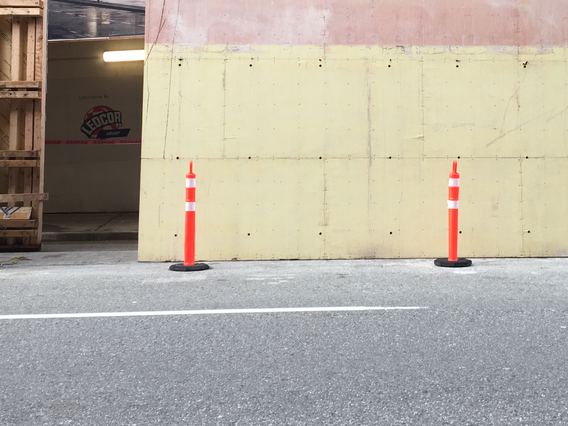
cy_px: 119
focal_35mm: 49
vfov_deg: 29.3
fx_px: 804
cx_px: 363
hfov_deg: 38.6
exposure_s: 1/60
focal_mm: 4.15
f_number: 2.2
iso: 32
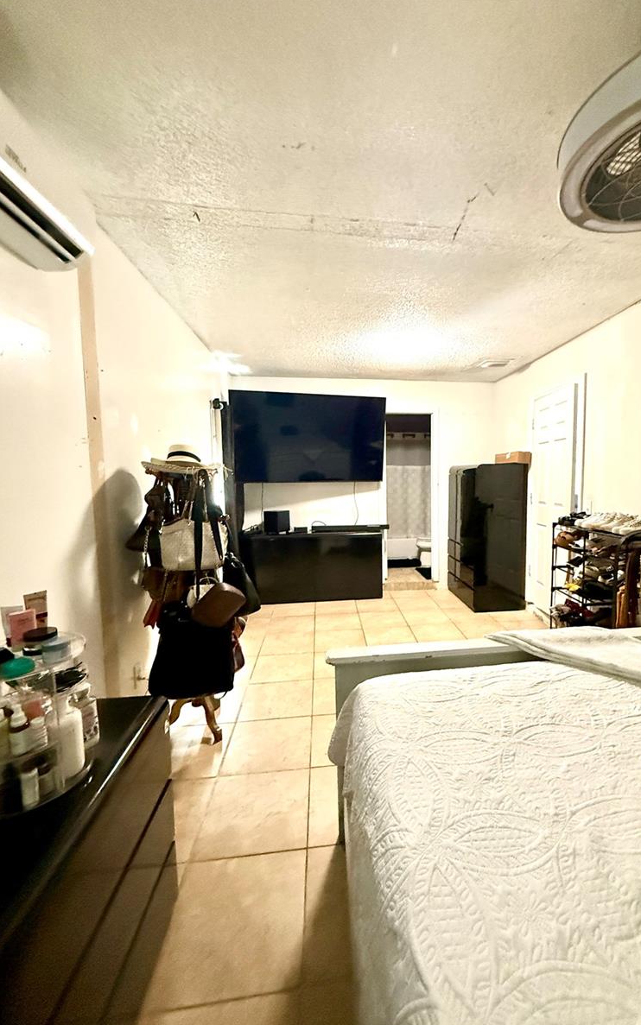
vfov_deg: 101.5
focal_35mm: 15
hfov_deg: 74.2
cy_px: 514
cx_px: 374
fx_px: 419
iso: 800
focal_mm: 2.22
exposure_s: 1/60
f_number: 2.2
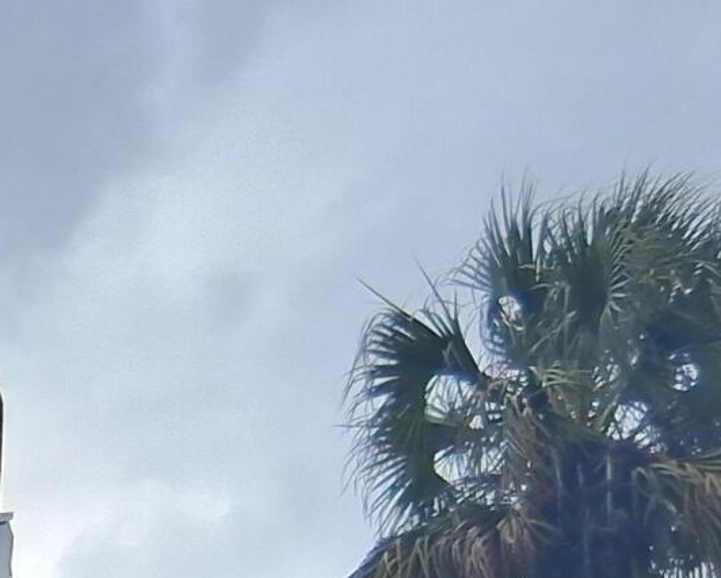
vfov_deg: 9.6
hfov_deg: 11.0
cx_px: -1105
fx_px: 3053
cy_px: 1354
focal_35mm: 143
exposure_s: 1/1082
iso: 25
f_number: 1.8
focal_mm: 3.98
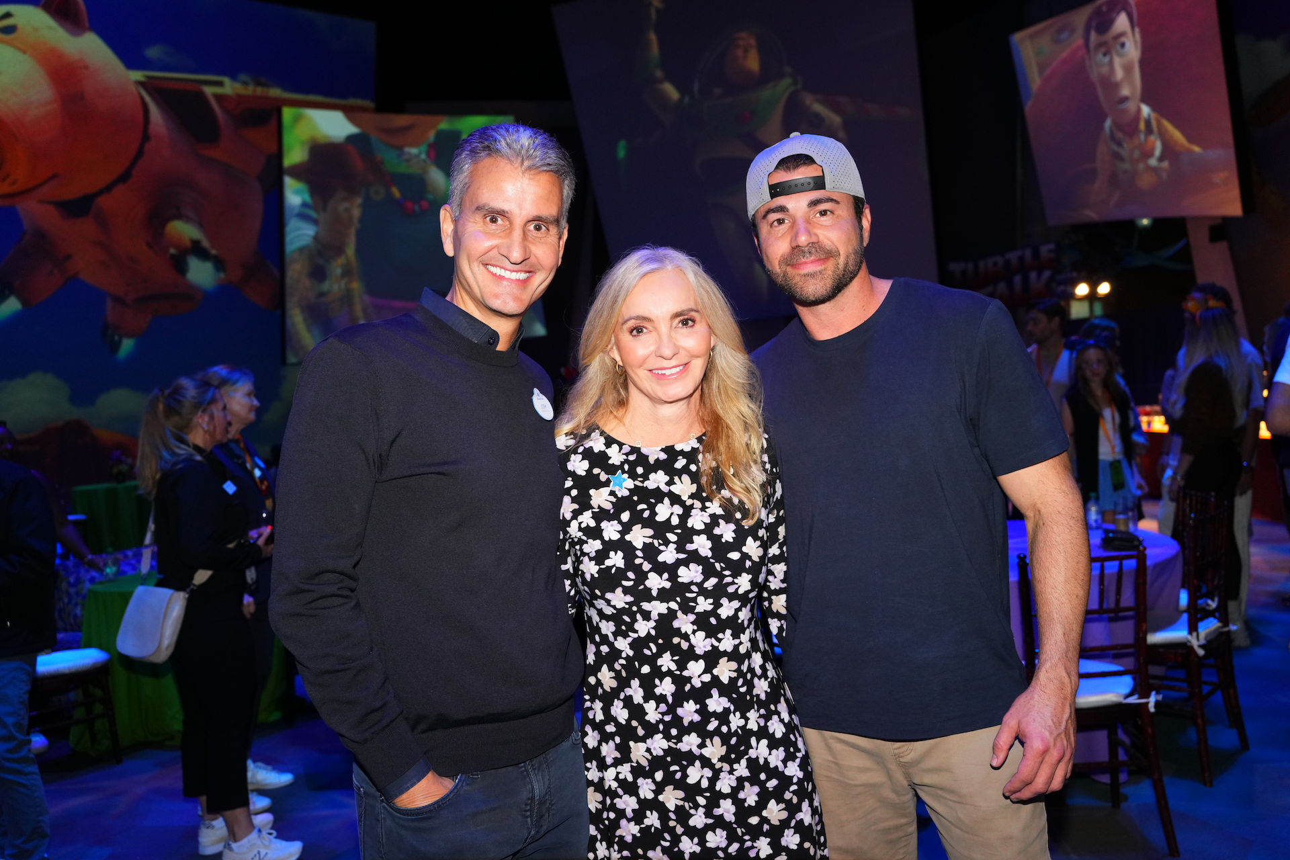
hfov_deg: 61.9
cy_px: 430
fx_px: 1075
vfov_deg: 43.6
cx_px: 645
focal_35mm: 30
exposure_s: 1/125
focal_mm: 30
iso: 2000
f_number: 4.5
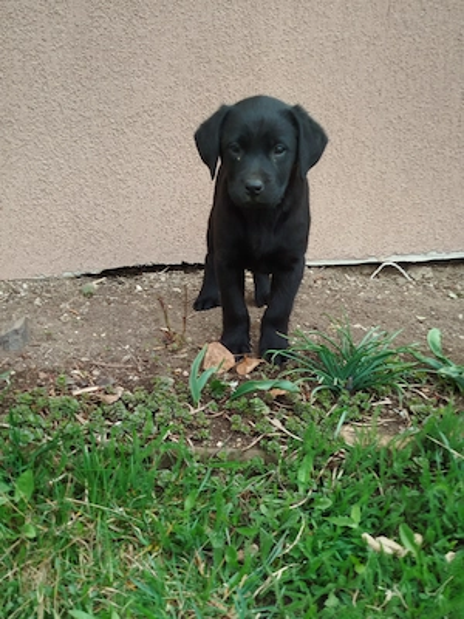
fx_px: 804
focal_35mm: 45
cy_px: 310
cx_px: 232
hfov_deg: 32.2
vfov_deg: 42.1
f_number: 1.7
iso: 50
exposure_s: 1/100
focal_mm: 5.31
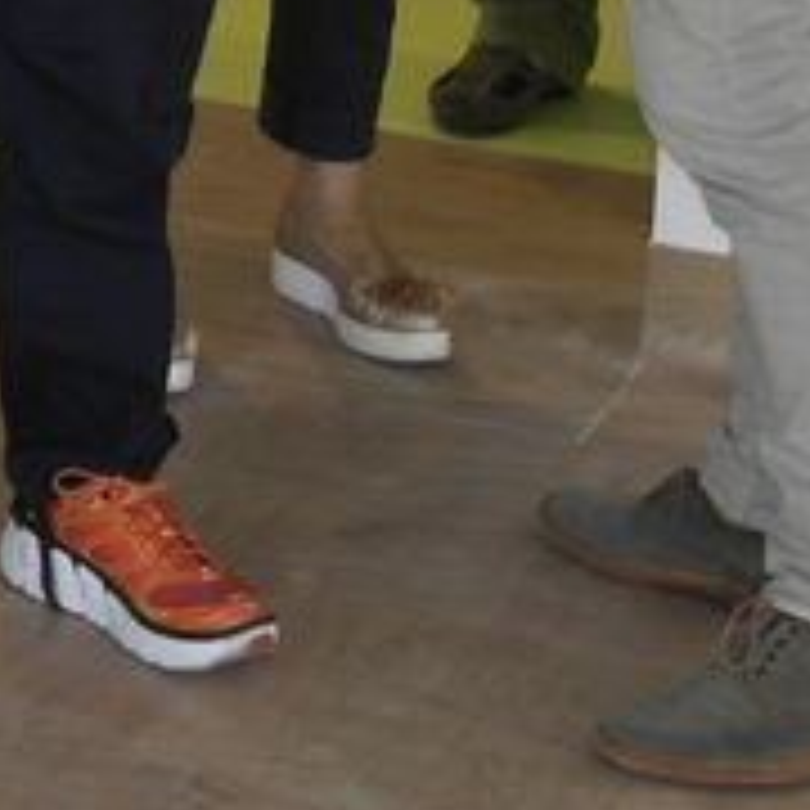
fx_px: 4501
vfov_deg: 9.8
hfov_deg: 9.5
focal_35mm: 170
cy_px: -652
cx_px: -914
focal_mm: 20
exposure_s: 1/80
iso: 400
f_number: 3.5
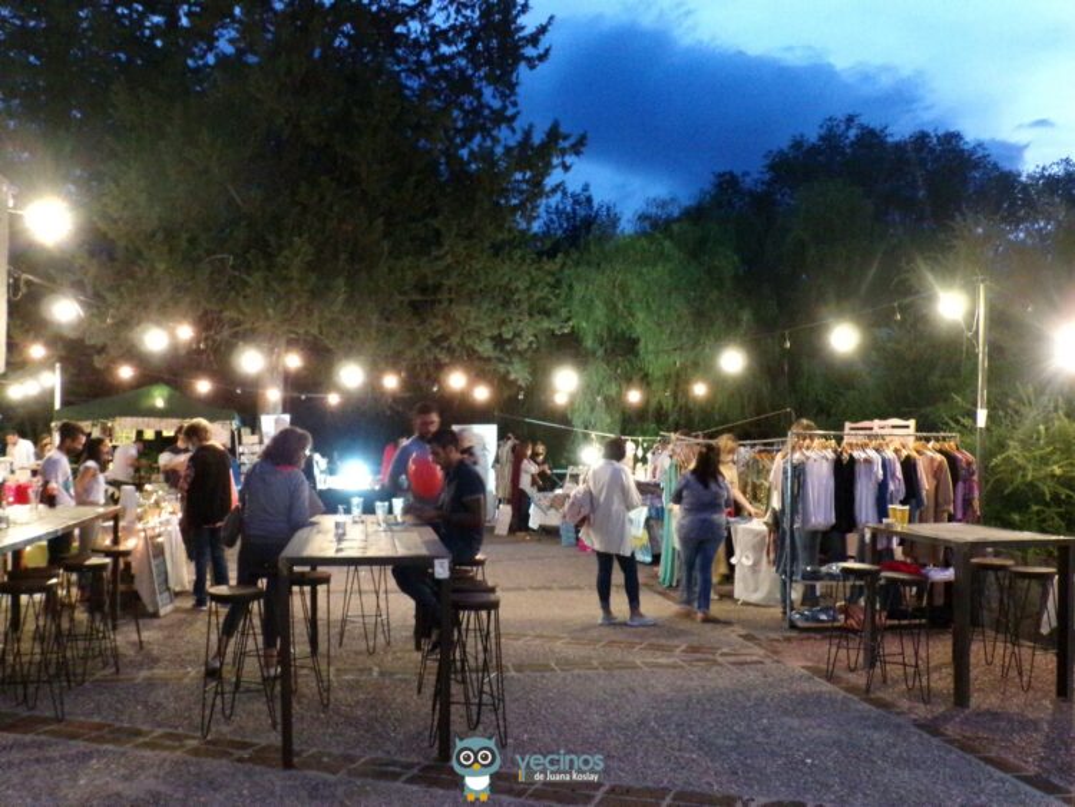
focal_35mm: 33
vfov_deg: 43.0
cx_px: 538
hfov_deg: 55.3
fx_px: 1025
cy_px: 404
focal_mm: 5.9
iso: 800
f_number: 3.4
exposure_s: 1/7
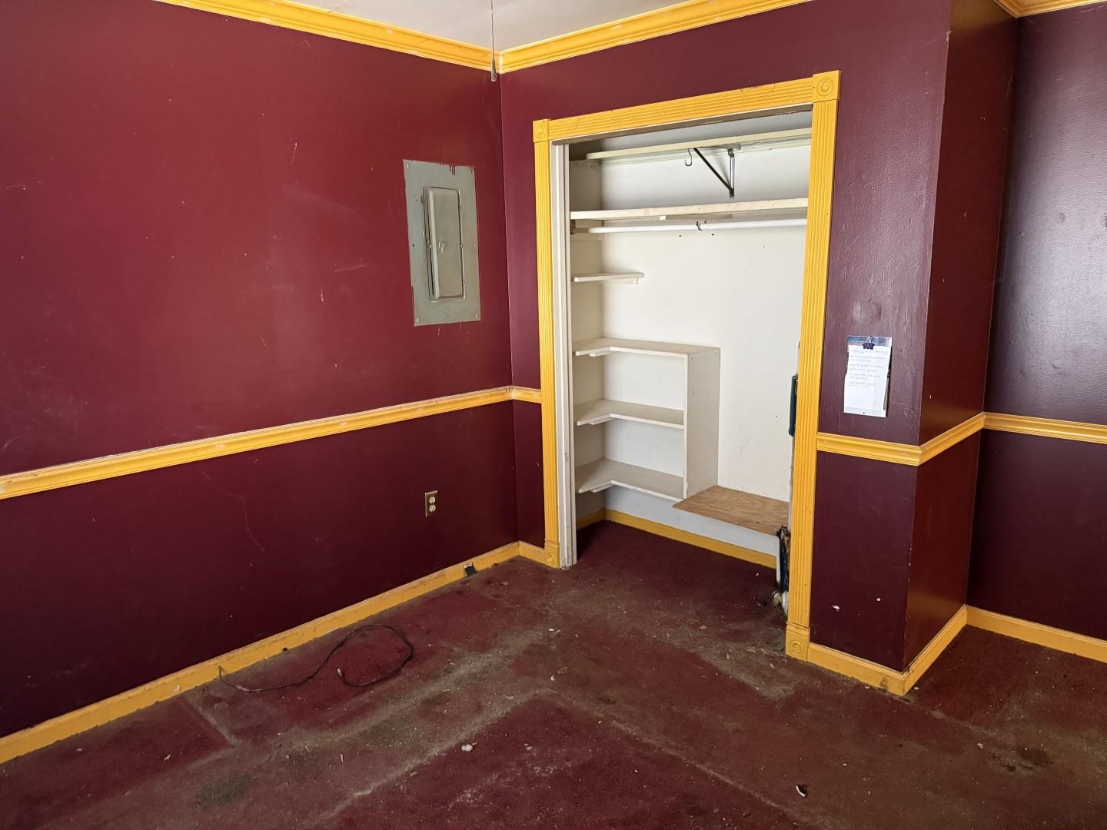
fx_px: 768
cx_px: 554
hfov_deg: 71.6
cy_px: 415
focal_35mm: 24
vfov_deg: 56.8
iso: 800
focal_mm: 6.76
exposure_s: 1/40
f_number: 1.78
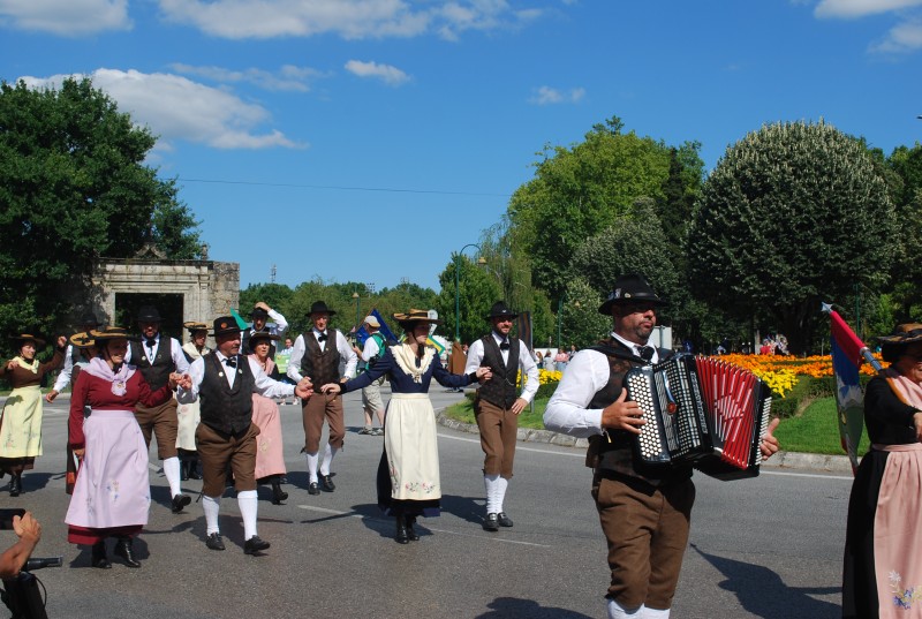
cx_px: 461
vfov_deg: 31.0
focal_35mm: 44
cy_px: 310
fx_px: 1116
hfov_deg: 44.9
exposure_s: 1/250
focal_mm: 29
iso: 100
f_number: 8
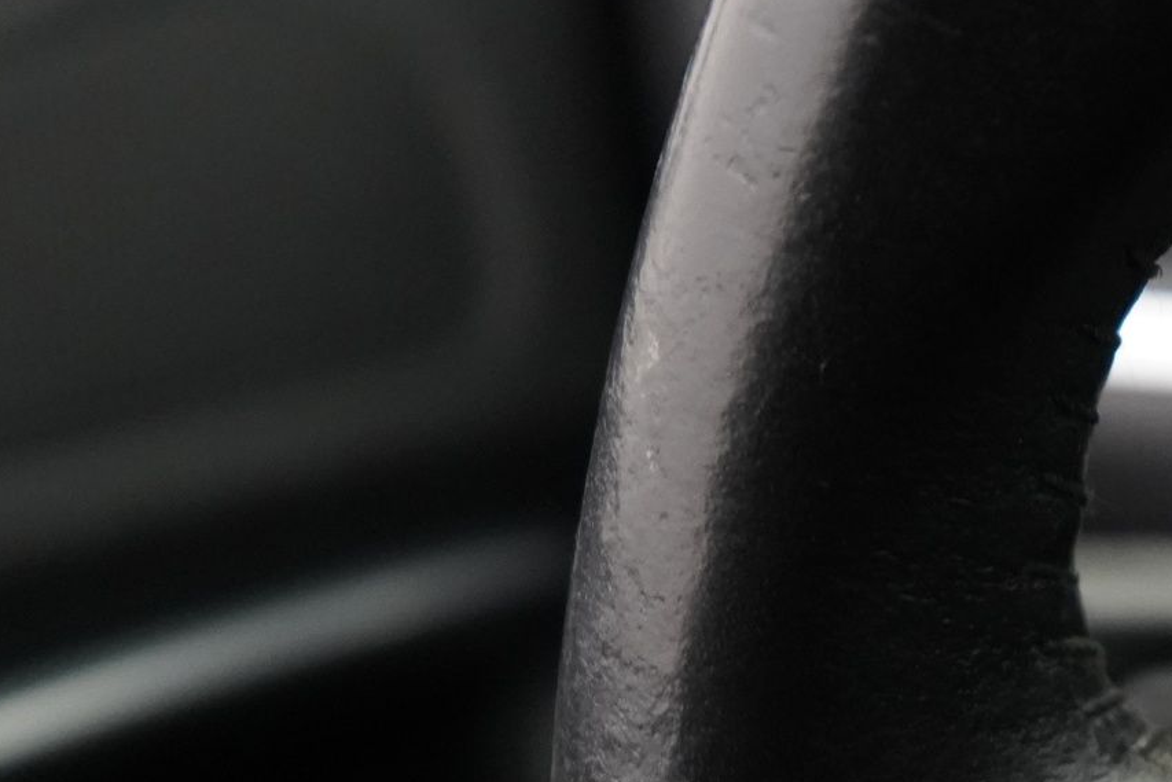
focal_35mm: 129
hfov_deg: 15.4
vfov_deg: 10.4
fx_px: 4200
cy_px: 1019
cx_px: 1356
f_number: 4.5
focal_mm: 44
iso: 5000
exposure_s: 1/60
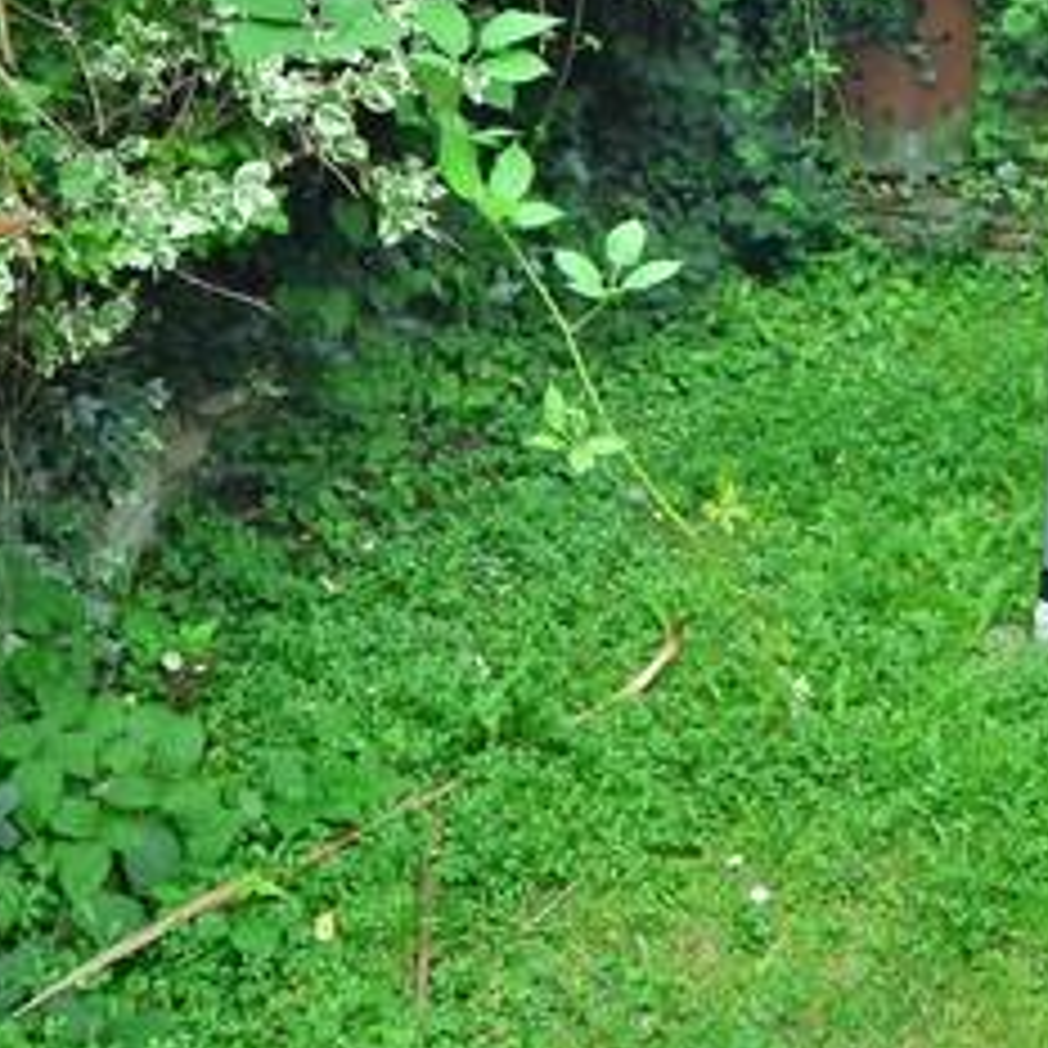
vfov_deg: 27.3
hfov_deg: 29.4
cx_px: 936
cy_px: -173
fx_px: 1918
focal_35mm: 56
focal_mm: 10
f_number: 8
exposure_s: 1/125
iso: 400
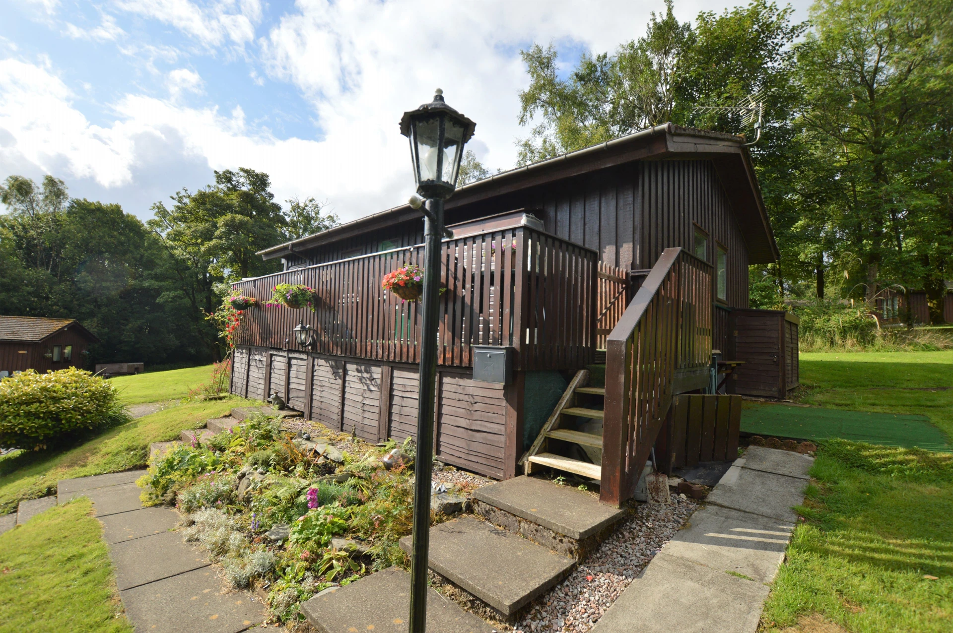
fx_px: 397
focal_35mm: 15
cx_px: 476
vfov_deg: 77.2
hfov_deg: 100.4
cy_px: 316
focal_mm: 10
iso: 100
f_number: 8
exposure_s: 1/250
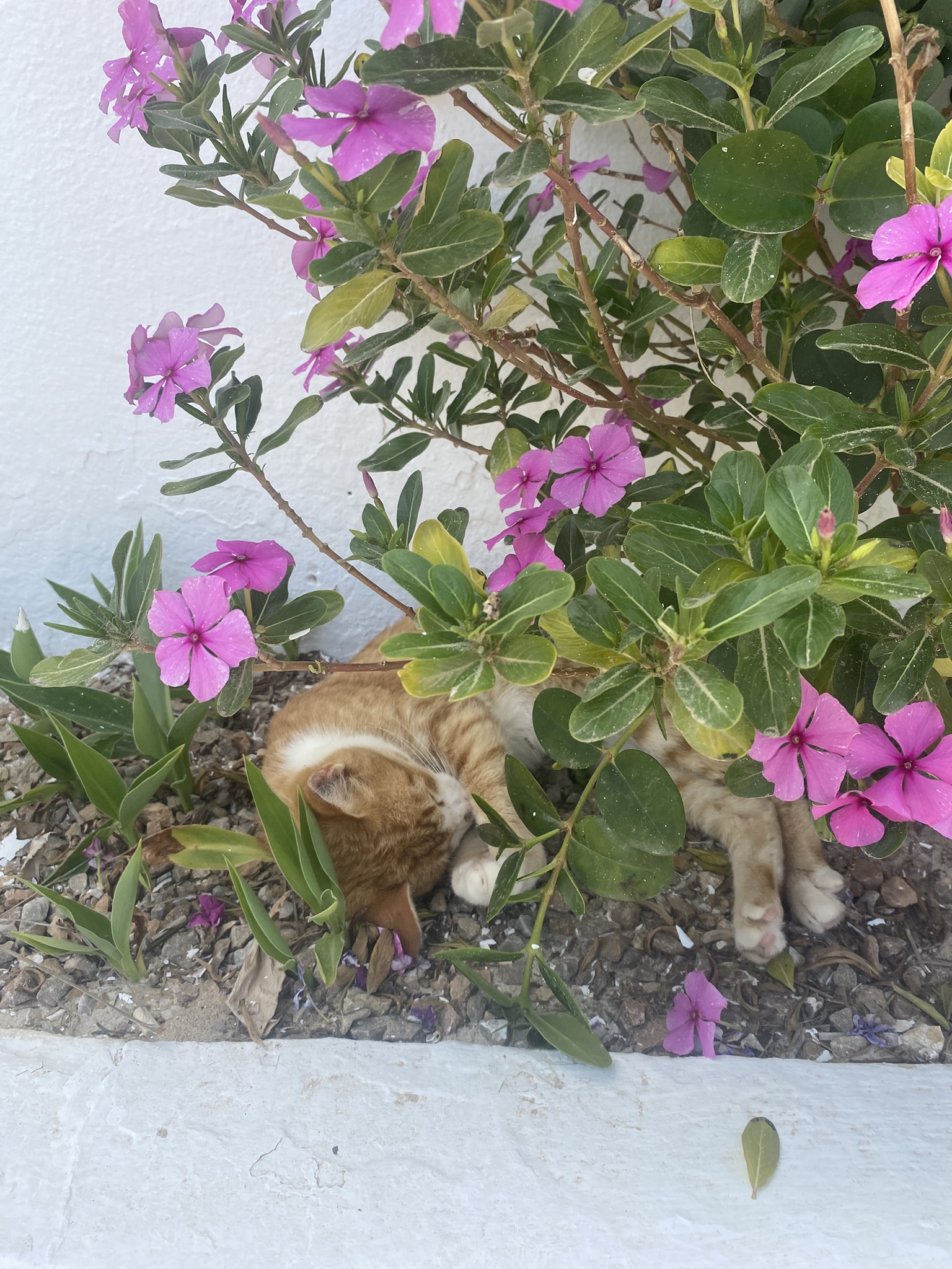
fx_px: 953
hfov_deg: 53.1
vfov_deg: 67.3
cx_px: 476
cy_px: 634
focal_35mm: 26
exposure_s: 1/1072
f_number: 1.8
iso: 32
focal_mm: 4.25
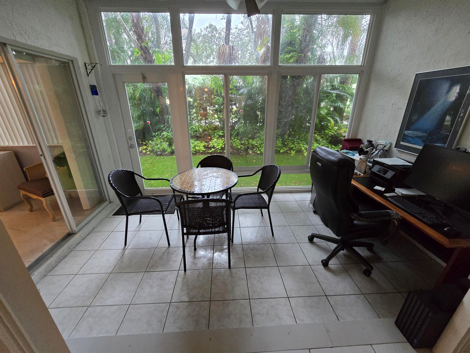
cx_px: 235
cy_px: 176
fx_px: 177
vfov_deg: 89.9
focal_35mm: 13
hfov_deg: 106.2
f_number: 2.2
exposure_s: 1/60
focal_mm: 2.2
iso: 640
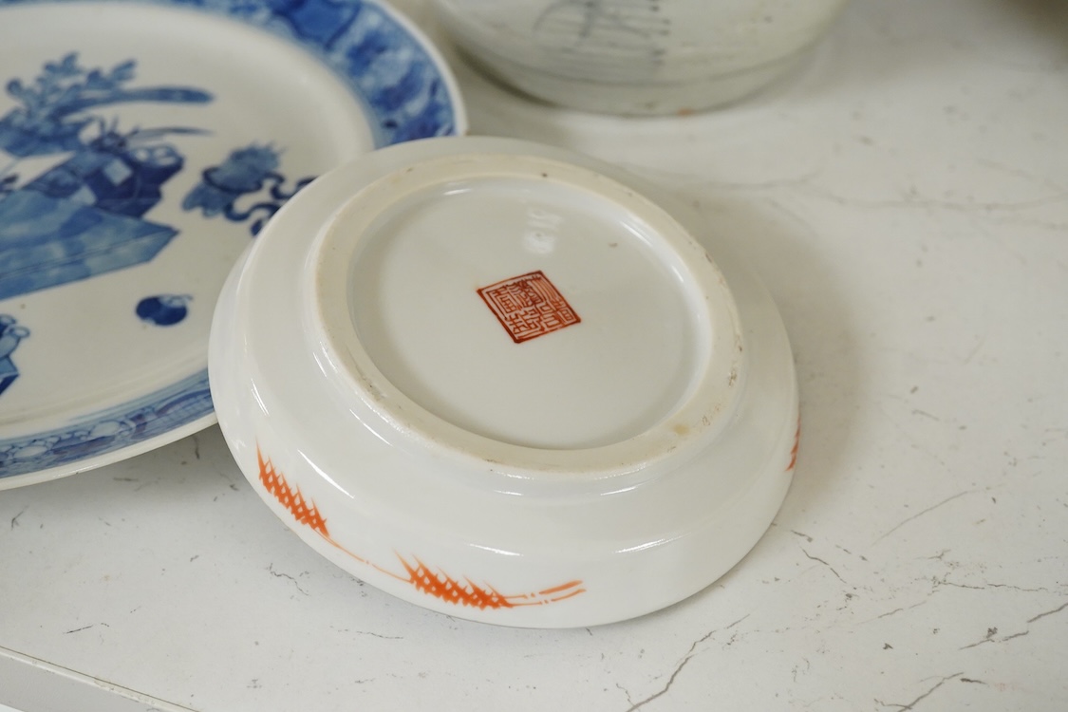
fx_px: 1335
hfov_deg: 43.6
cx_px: 534
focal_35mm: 45
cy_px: 356
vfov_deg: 29.9
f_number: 8
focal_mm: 30
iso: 2500
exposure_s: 1/160
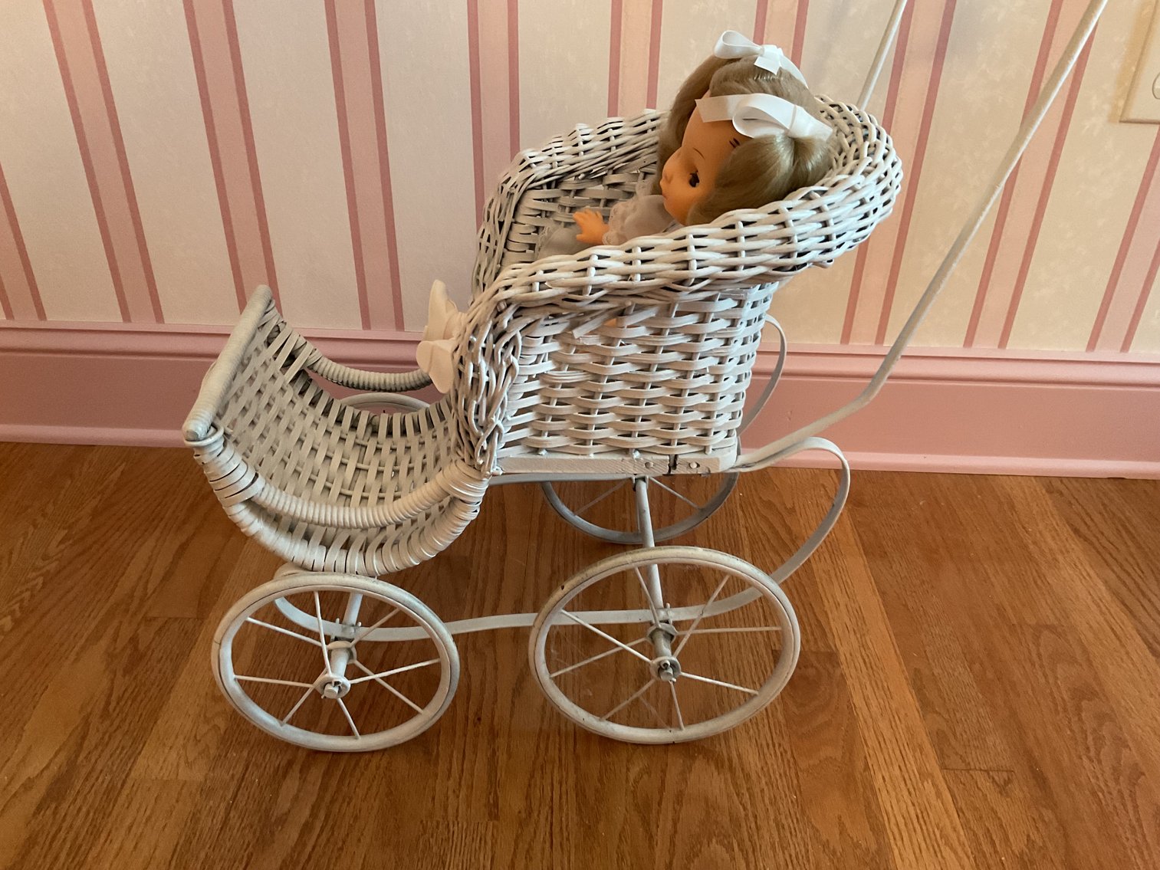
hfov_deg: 61.7
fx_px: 972
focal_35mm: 29
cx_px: 580
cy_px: 435
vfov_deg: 48.2
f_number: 1.8
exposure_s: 1/40
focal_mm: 3
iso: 250
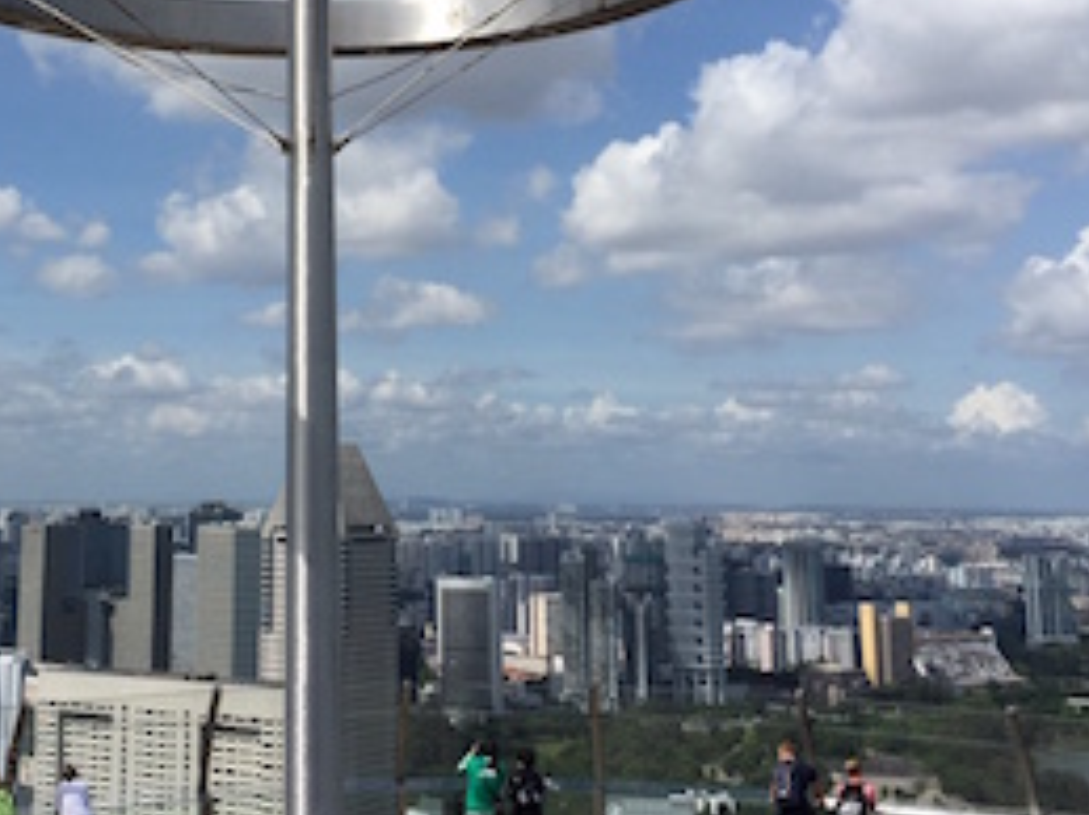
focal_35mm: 56
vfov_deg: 25.7
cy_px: 183
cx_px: 332
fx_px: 1761
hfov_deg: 33.9
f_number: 2.2
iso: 32
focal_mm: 4.15
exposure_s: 1/4405
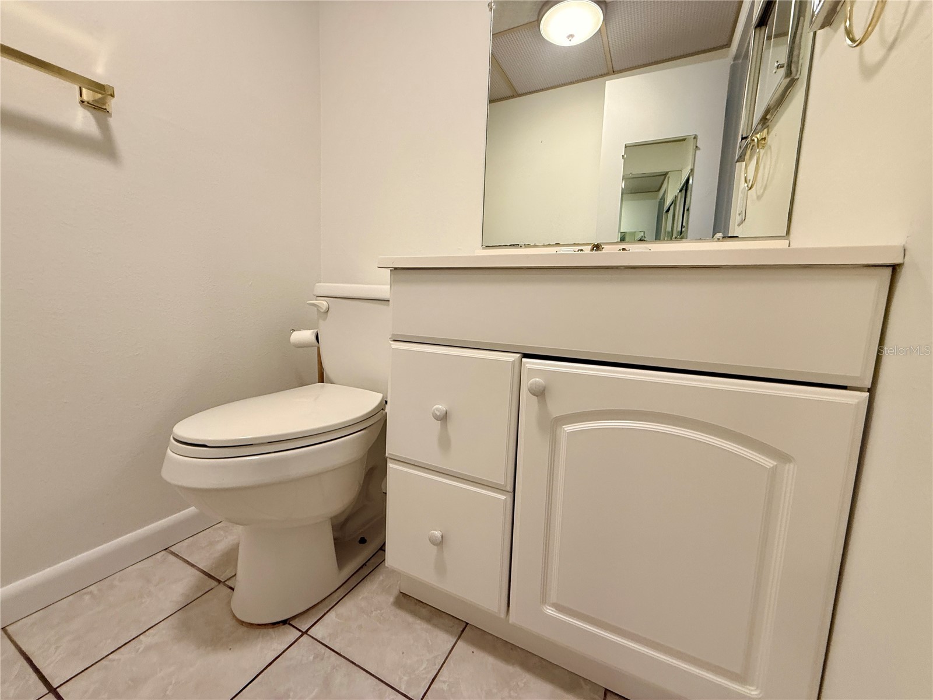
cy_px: 350
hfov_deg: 102.1
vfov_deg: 85.7
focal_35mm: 14
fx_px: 377
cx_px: 466
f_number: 2.2
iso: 125
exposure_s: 1/120
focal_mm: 2.22
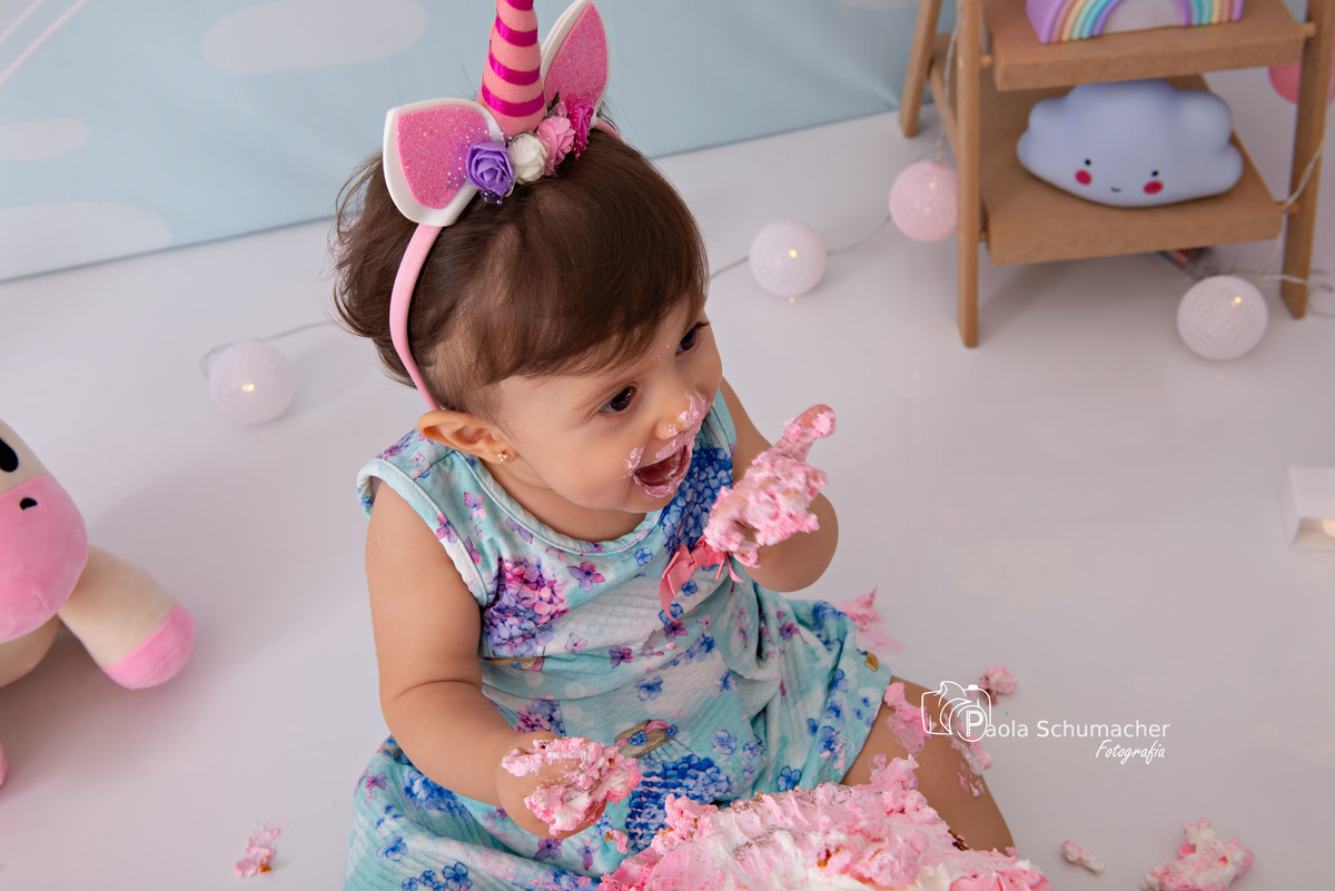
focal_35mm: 45
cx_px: 668
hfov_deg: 43.6
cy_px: 446
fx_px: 1669
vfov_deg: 29.9
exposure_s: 1/160
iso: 200
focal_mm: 45
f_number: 8
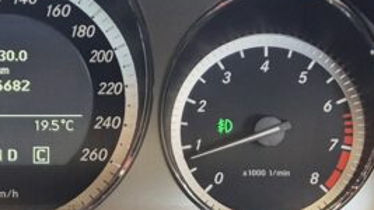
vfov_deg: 8.6
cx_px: 7
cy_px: 78
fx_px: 1398
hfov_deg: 15.0
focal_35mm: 141
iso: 200
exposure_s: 1/180
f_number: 1.8
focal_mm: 5.4
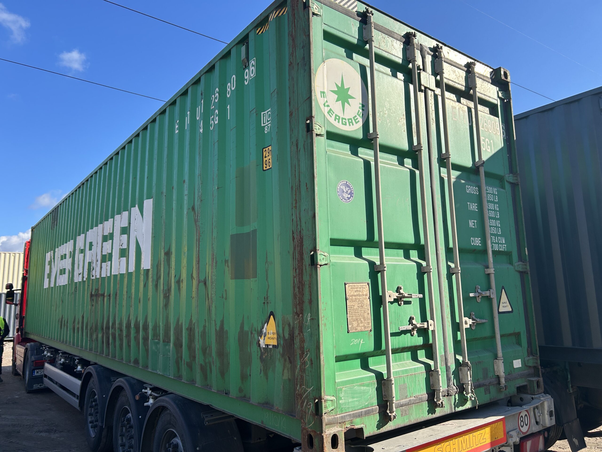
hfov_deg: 67.3
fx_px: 452
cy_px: 226
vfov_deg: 53.1
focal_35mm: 26
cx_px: 301
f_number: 1.5
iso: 50
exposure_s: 1/2404
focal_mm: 5.7
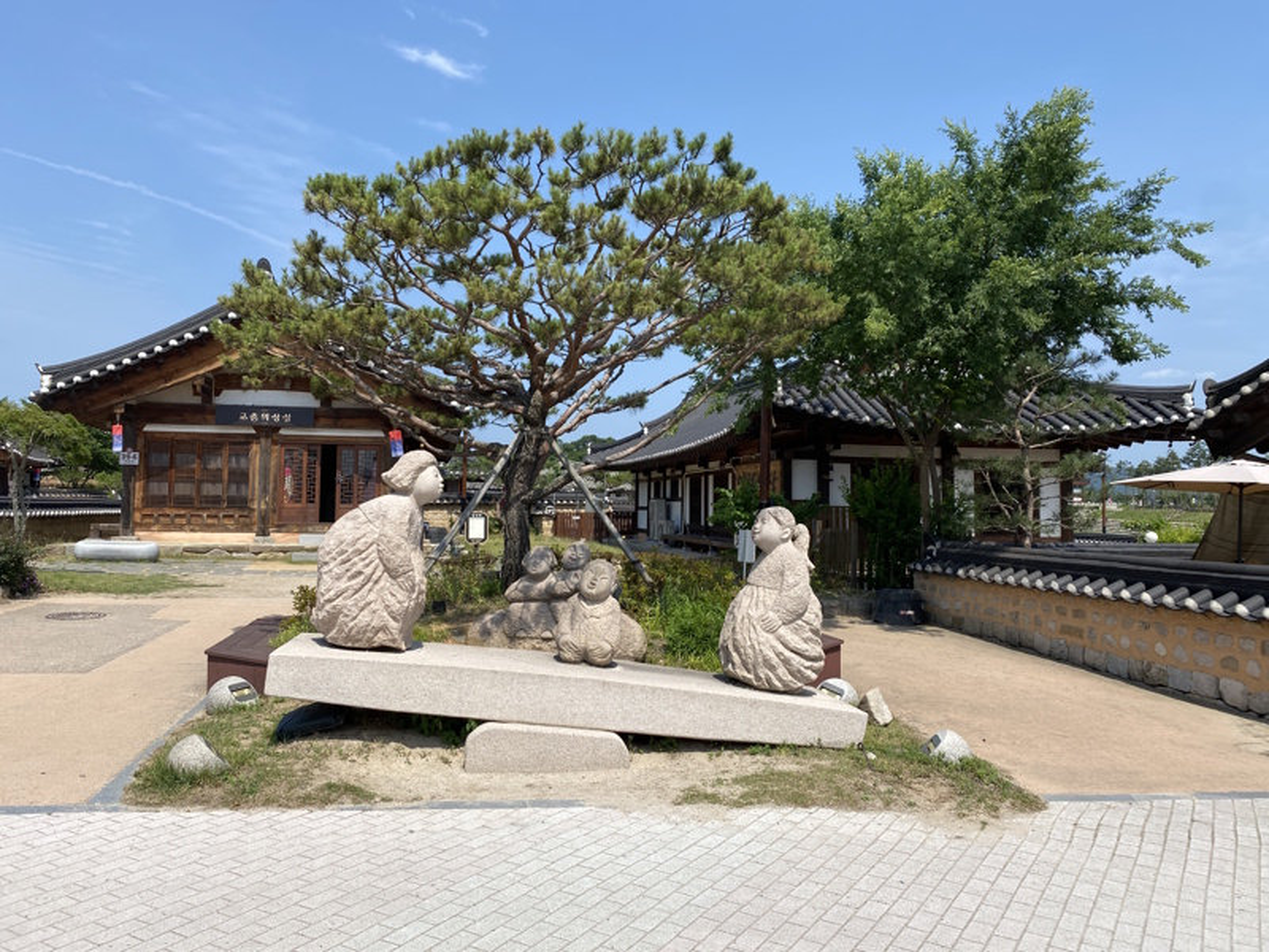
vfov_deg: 53.1
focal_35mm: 26
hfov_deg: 67.3
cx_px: 634
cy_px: 476
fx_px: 953
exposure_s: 1/3497
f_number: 1.8
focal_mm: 4.25
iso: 32
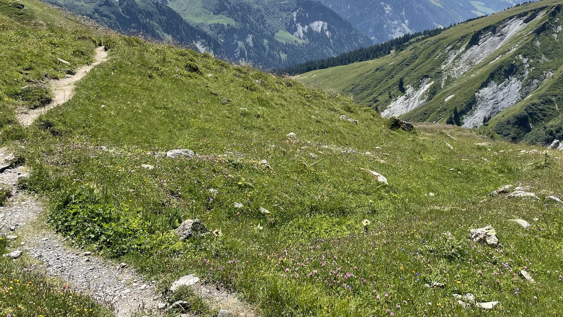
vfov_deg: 28.2
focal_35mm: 41
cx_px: 295
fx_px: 612
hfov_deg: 49.4
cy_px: 49
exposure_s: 1/4132
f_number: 1.6
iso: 32
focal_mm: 4.2
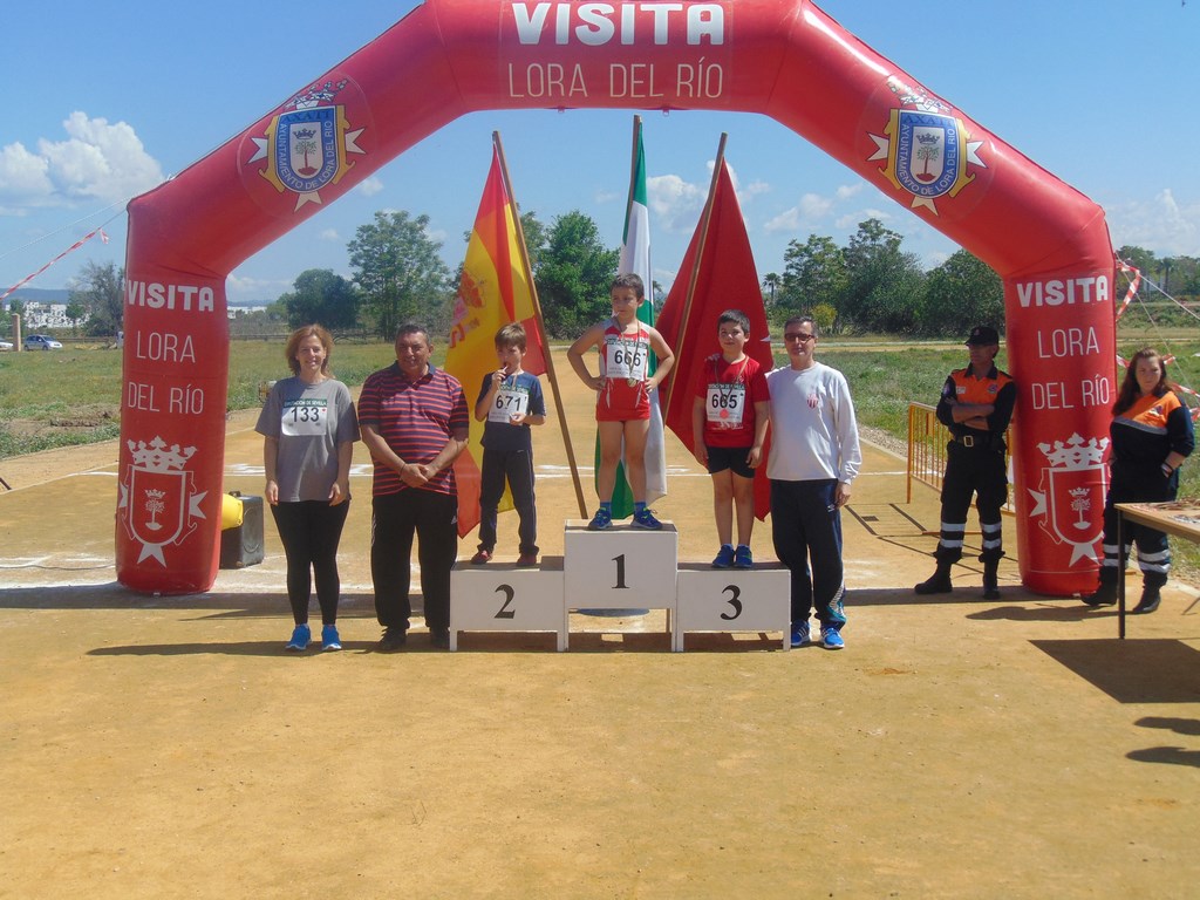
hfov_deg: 38.2
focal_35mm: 50
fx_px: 1733
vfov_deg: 29.1
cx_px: 600
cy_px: 450
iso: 80
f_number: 9
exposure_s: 1/200
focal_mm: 9
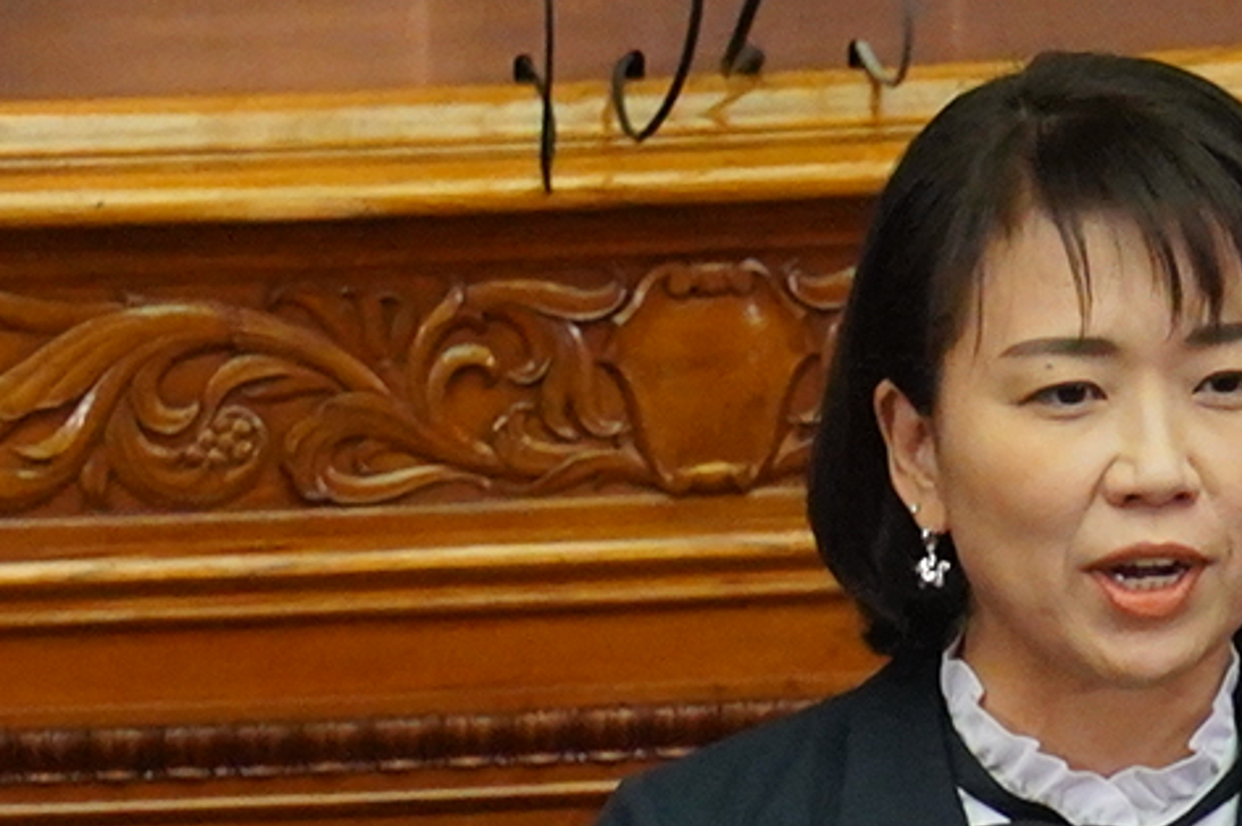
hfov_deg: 1.6
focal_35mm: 1252
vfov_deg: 1.1
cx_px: 1024
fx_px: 43162
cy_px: 1173
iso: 5000
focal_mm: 200
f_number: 5.6
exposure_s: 1/100
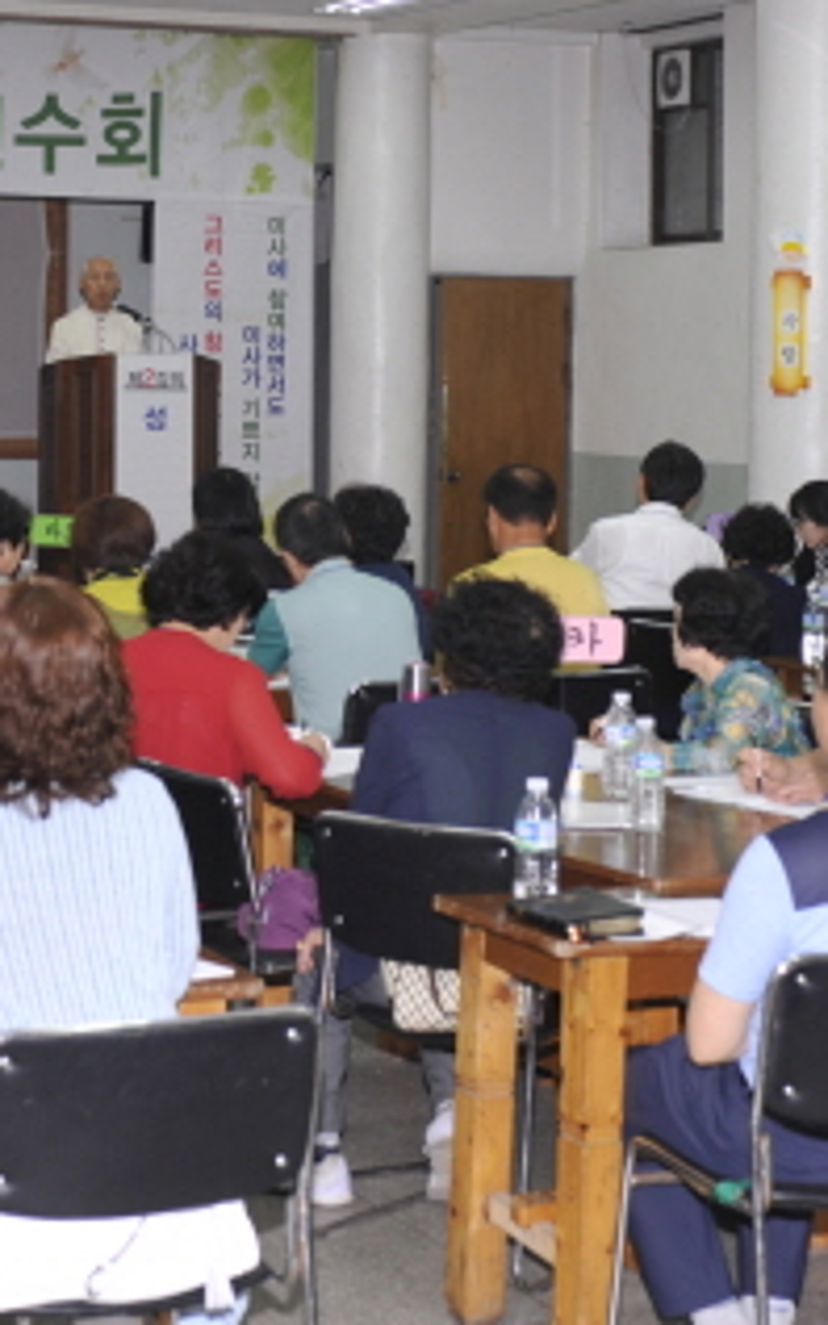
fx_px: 3179
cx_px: 213
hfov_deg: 14.8
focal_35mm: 88
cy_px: 387
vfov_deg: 23.4
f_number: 5.6
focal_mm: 38
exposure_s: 1/60
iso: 200
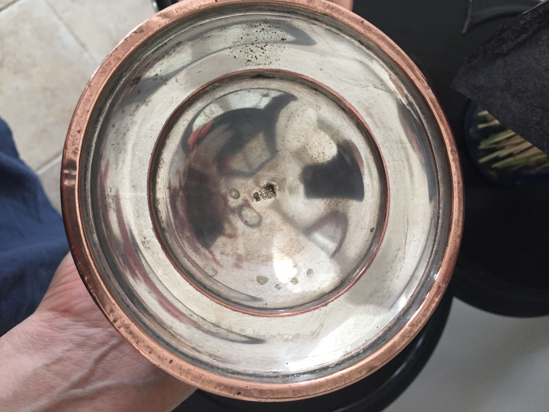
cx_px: 274
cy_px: 206
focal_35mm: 29
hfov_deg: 61.7
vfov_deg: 48.2
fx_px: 460
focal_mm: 4.15
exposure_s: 1/33
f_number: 2.2
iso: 200
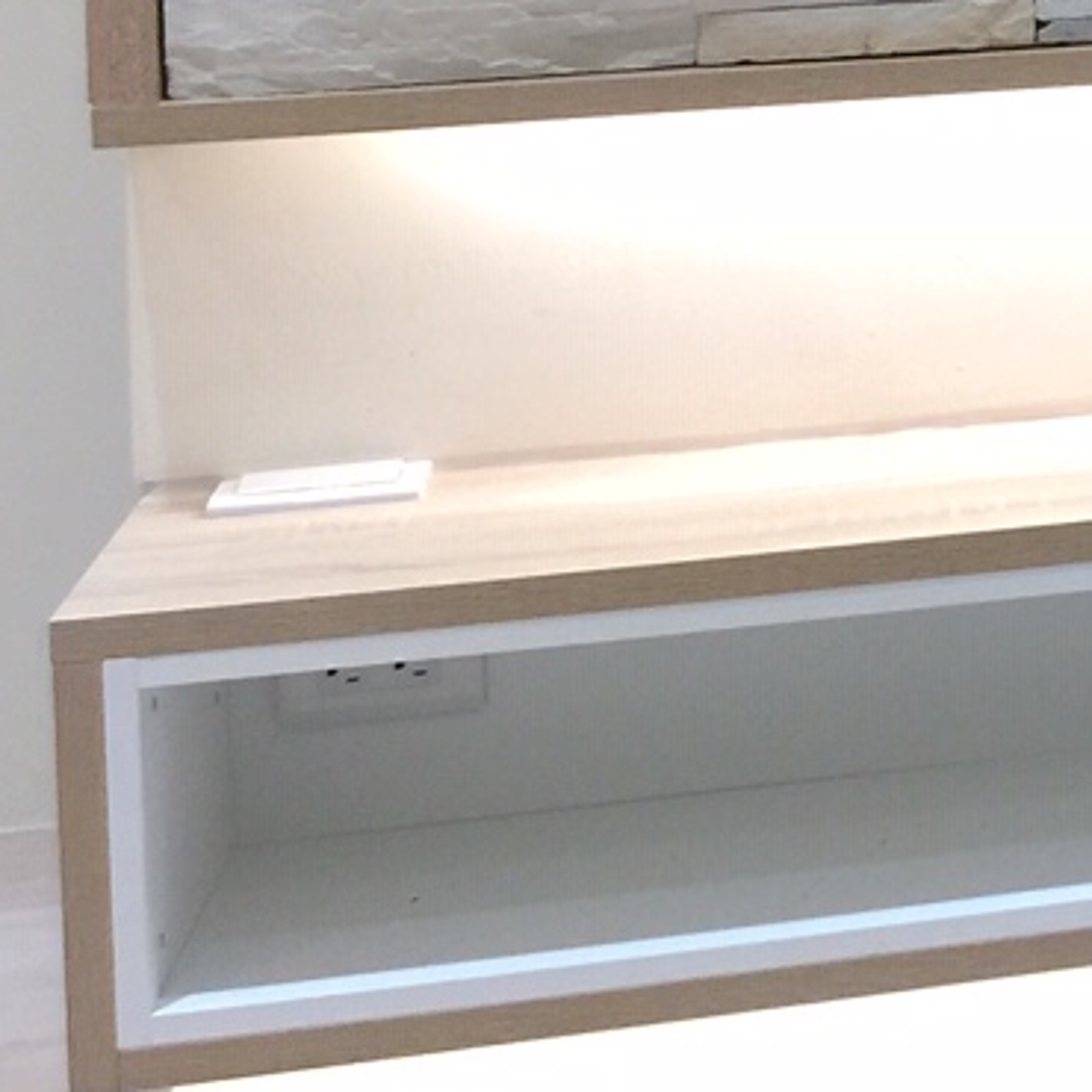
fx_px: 4033
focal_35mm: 113
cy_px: -313
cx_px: 2396
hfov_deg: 12.8
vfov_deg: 14.8
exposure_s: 1/30
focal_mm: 4.15
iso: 40
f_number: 2.2
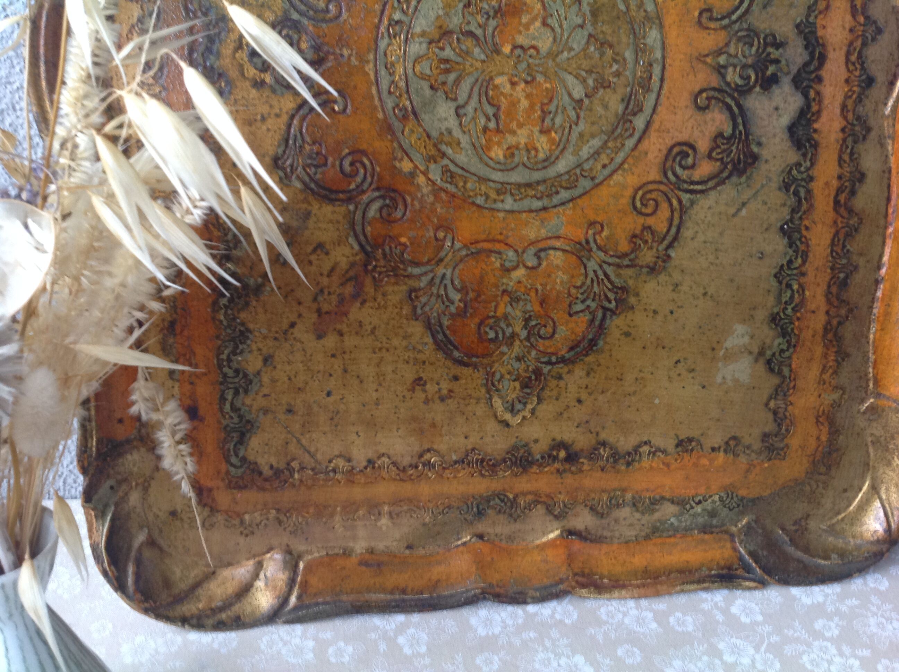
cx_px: 450
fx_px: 908
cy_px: 336
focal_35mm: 35
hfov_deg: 52.7
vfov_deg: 40.6
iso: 125
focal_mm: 4.28
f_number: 2.4
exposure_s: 1/15
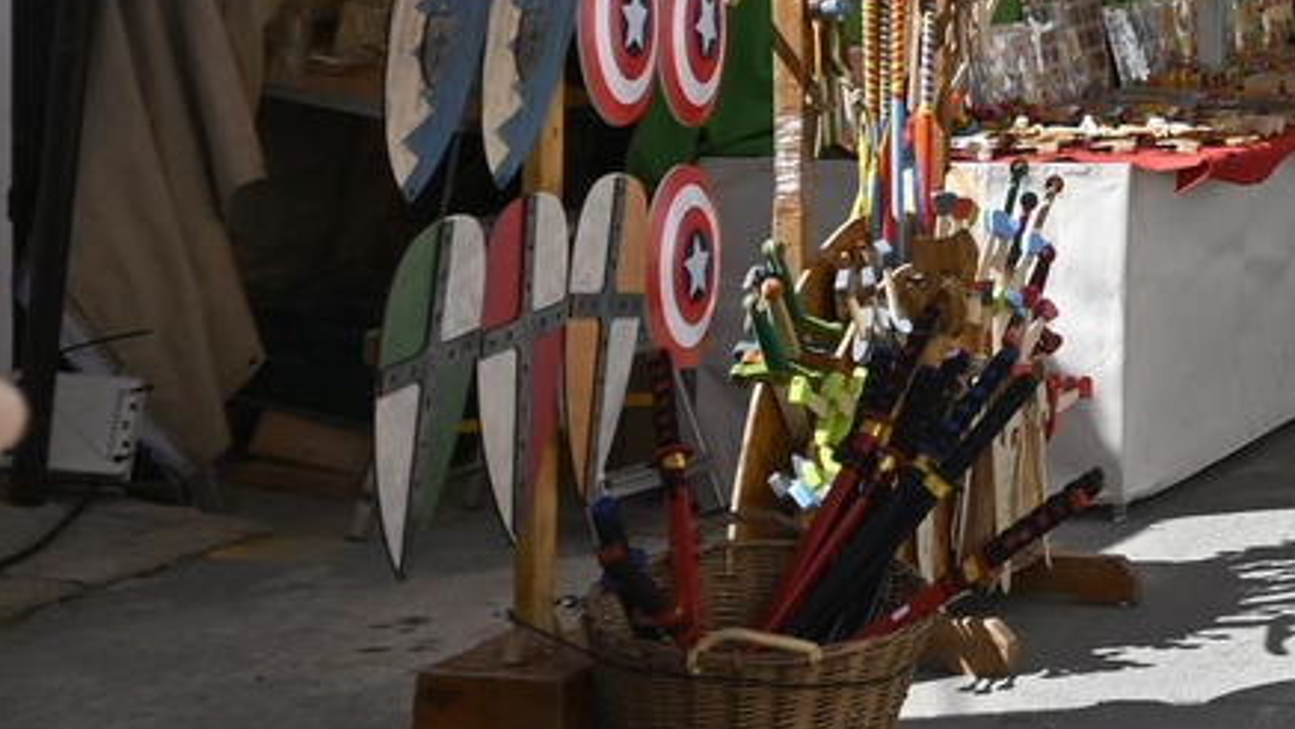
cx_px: 2051
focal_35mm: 115
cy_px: -190
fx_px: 3950
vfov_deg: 10.3
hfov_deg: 16.6
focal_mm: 20
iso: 125
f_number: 6.3
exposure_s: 1/640
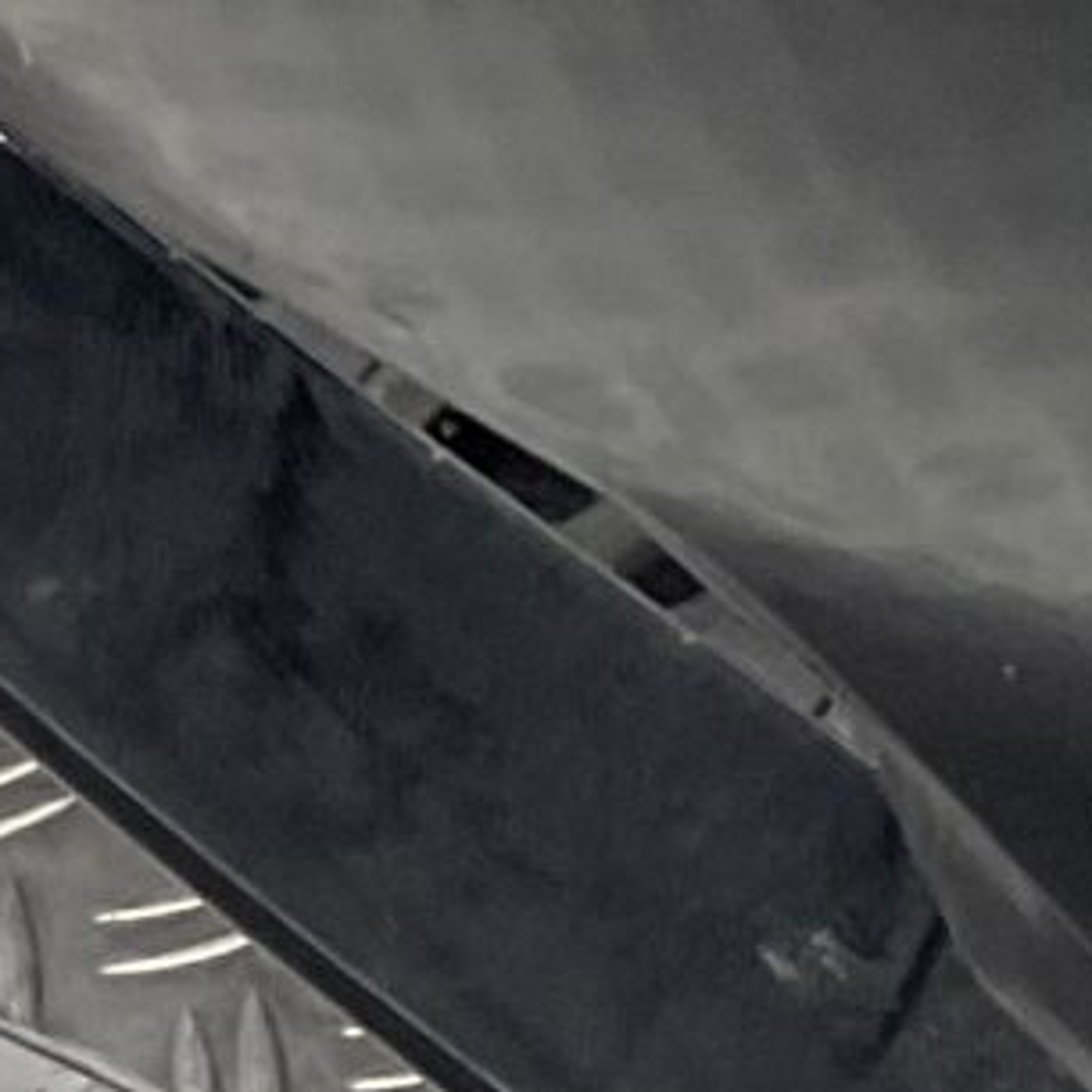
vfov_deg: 7.4
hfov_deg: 8.1
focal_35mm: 215
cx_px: 1343
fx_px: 7673
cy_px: -1890
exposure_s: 1/120
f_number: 1.8
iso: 32
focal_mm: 3
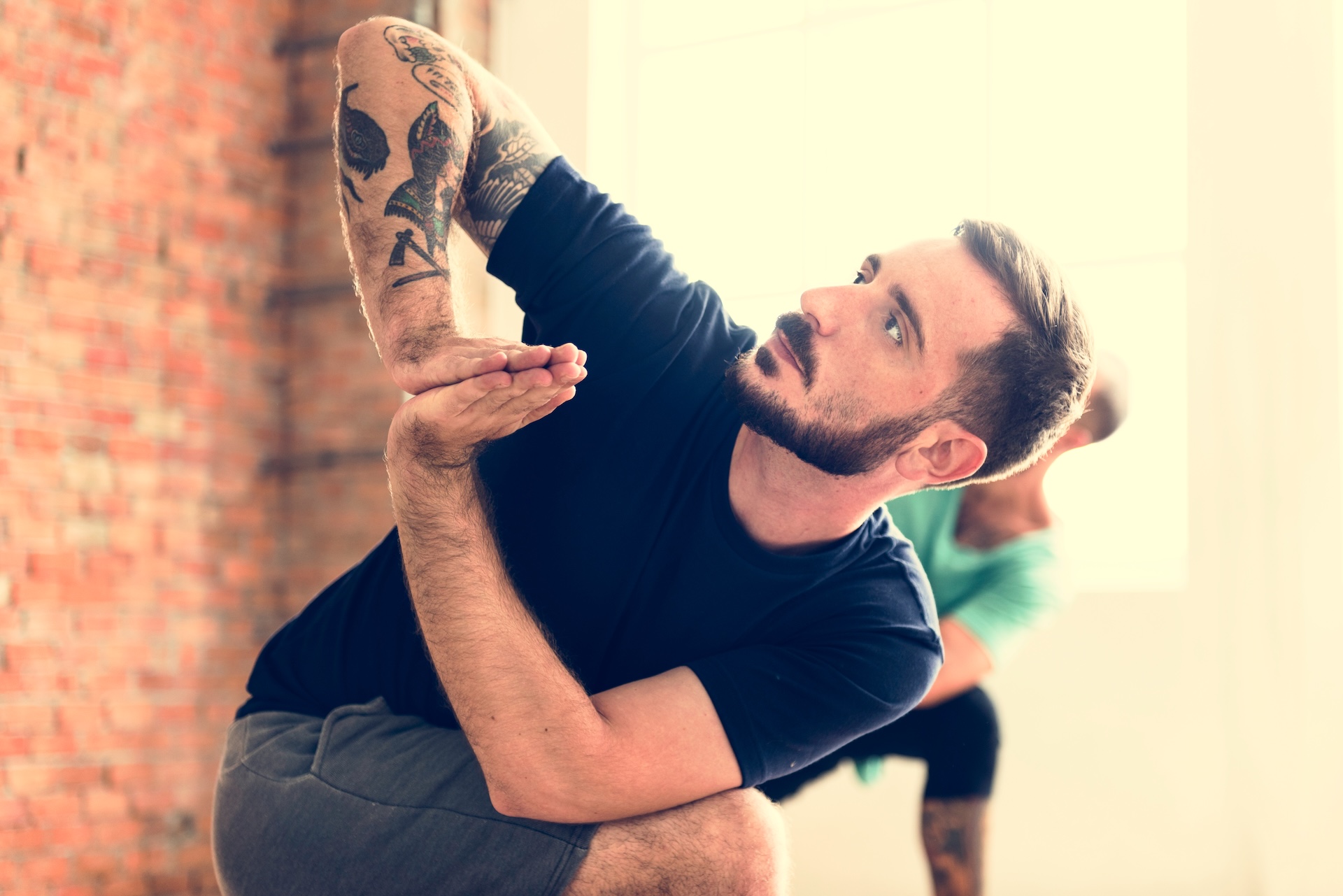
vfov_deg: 22.6
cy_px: 448
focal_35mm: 60
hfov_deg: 33.4
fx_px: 2239
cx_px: 672
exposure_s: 1/125
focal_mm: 60
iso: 200
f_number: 2.8
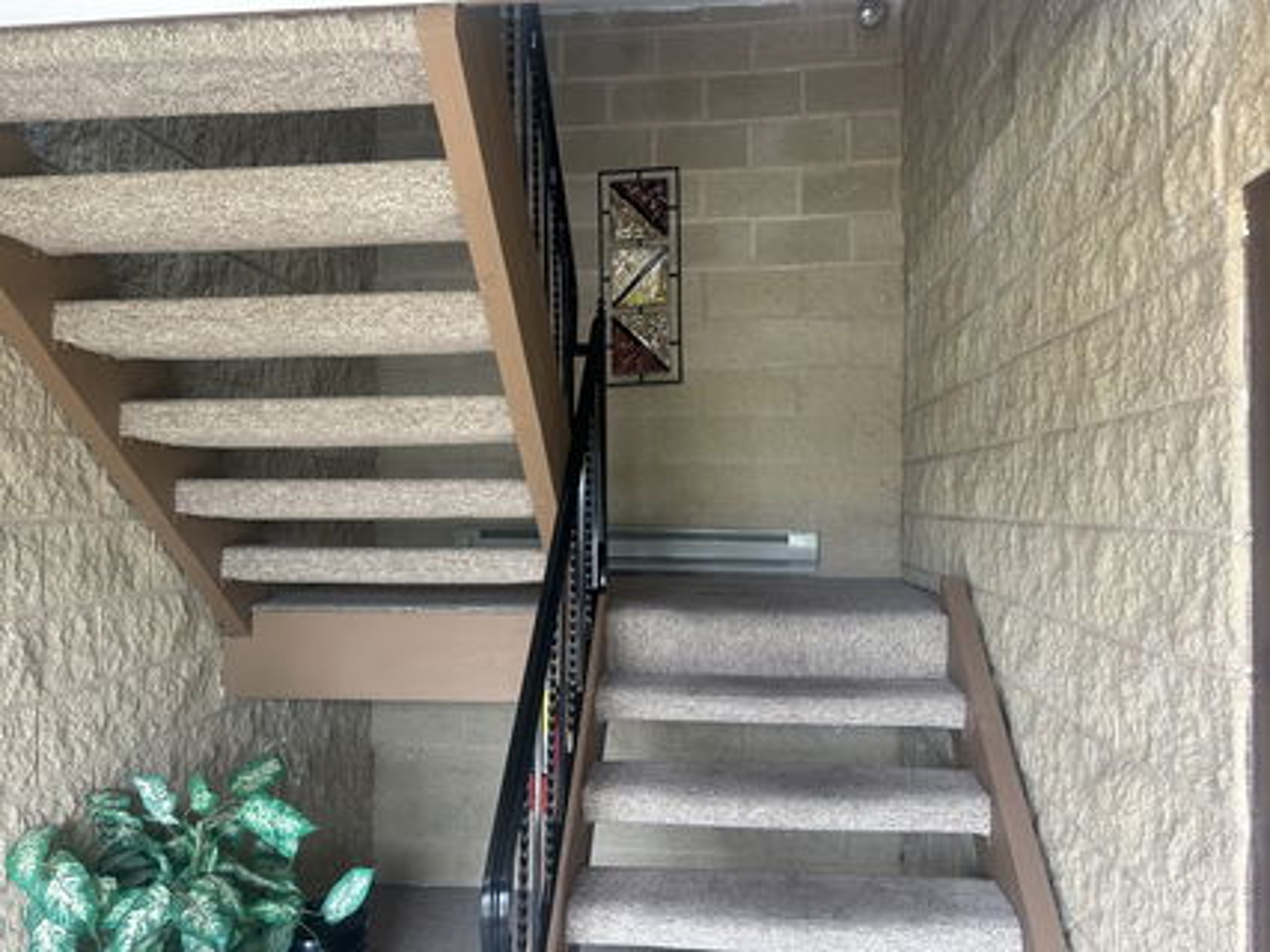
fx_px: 954
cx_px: 635
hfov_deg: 67.3
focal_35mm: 26
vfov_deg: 53.0
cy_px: 476
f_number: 1.5
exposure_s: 1/60
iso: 100
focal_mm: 5.7
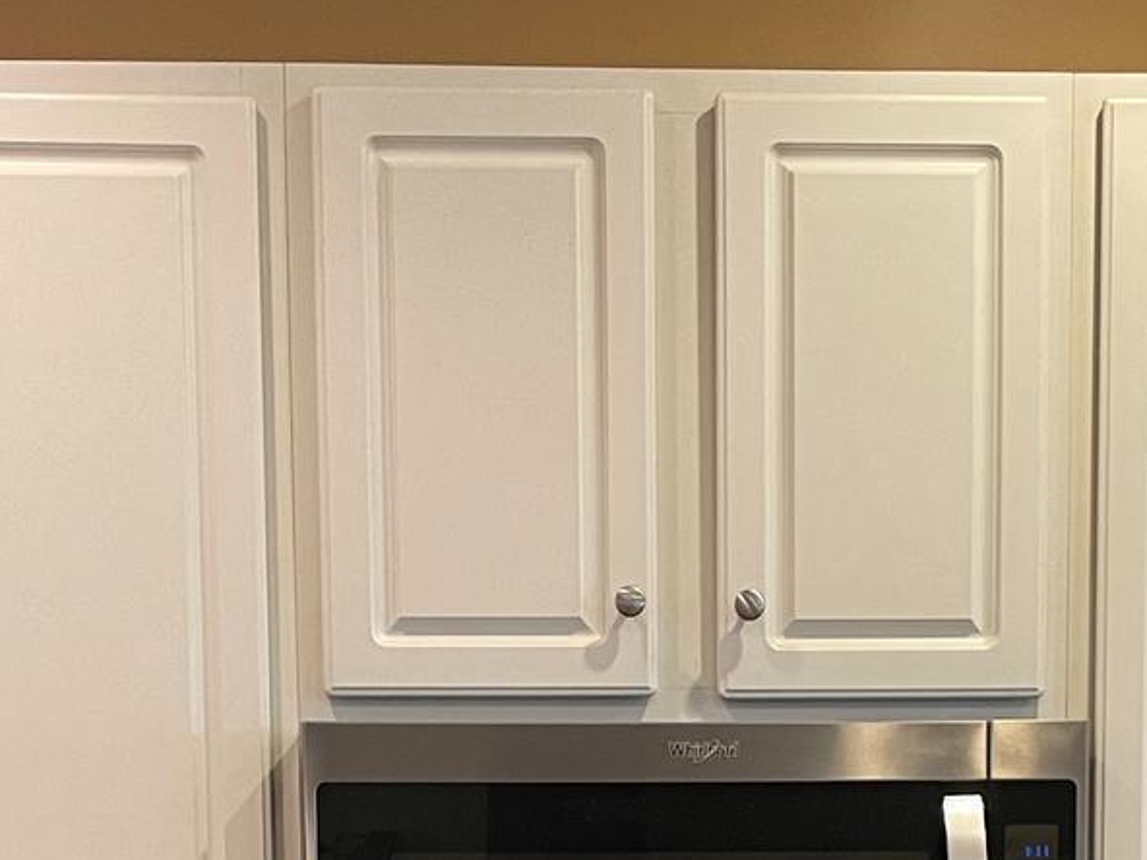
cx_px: 599
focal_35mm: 90
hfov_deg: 21.8
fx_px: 2982
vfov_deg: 15.0
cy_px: 1352
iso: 125
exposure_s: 1/60
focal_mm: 4.2
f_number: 1.6
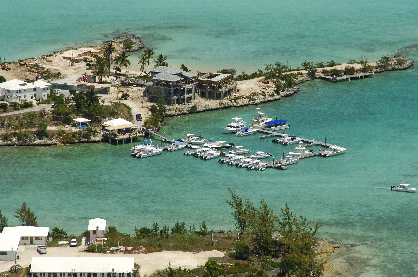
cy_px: 138
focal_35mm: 165
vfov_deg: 8.3
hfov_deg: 12.5
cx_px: 209
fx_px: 1913
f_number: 10
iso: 400
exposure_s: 1/1000
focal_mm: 110
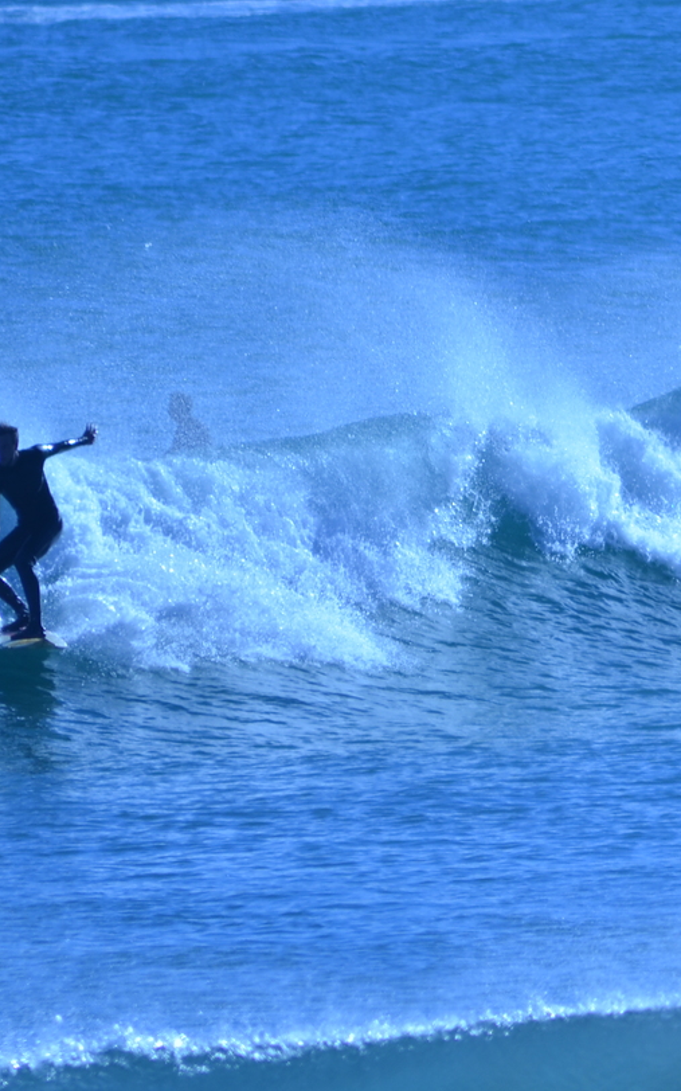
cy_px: 519
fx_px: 26804
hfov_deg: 1.5
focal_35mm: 902
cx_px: 844
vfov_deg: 2.3
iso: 100
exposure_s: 1/1000
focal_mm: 300
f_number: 5.6
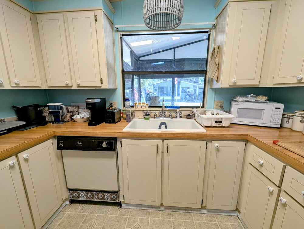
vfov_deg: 90.1
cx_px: 152
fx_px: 114
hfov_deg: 106.1
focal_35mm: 13
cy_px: 114
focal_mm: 1.95
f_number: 2.2
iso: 114
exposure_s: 1/120
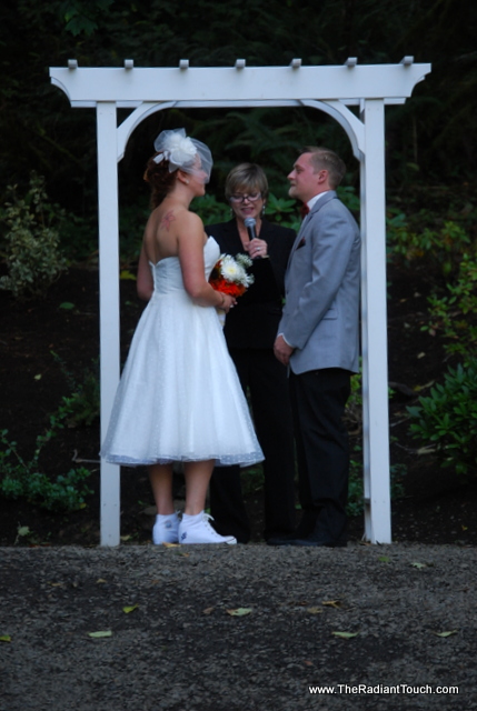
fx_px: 4603
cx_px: 238
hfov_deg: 5.9
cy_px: 356
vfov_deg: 8.8
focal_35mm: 232
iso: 400
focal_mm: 155
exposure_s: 1/125
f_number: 5.3
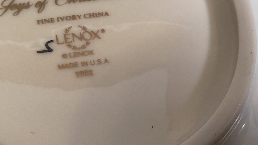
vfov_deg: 19.4
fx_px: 424
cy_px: 50
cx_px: 71
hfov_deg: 33.3
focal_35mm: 62
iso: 160
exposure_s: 1/60
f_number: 2.4
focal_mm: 3.3
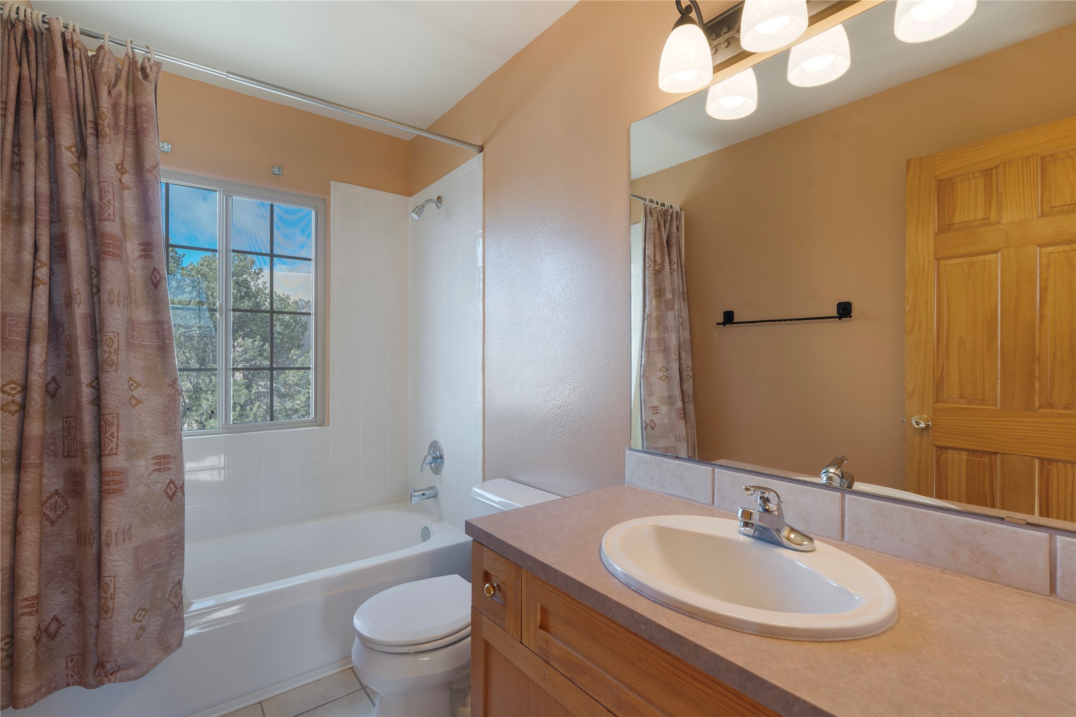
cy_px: 358
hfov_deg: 96.7
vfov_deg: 73.7
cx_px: 538
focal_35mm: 16
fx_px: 478
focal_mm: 16
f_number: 9
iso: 250
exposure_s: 1/15
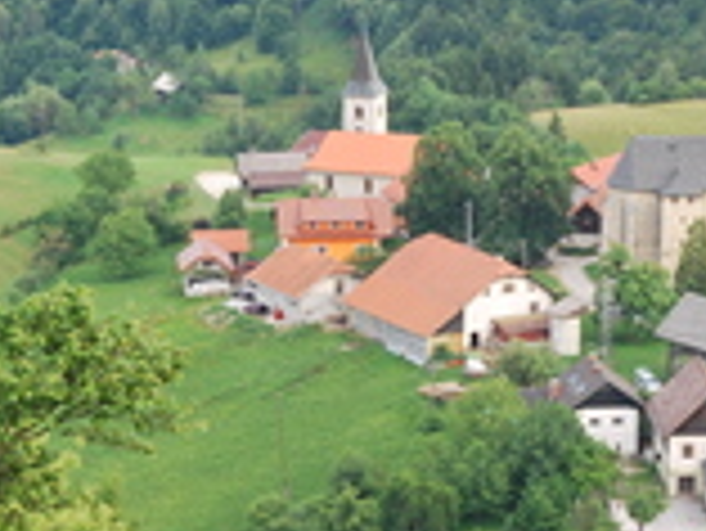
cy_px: 151
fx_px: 3804
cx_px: 809
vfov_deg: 8.0
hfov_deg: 10.5
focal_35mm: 186
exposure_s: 1/125
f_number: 5.6
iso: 200
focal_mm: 45
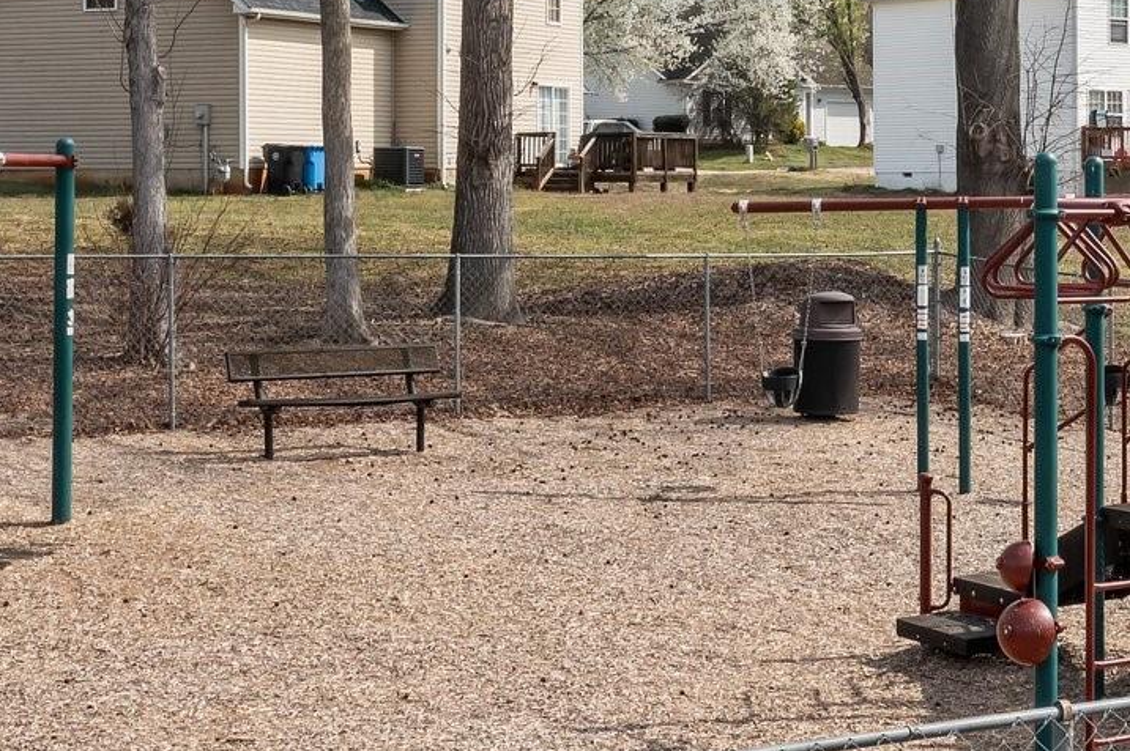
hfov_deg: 25.2
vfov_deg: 16.9
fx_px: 2509
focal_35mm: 80
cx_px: 804
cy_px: 168
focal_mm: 10.26
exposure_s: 1/500
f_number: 5.6
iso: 100
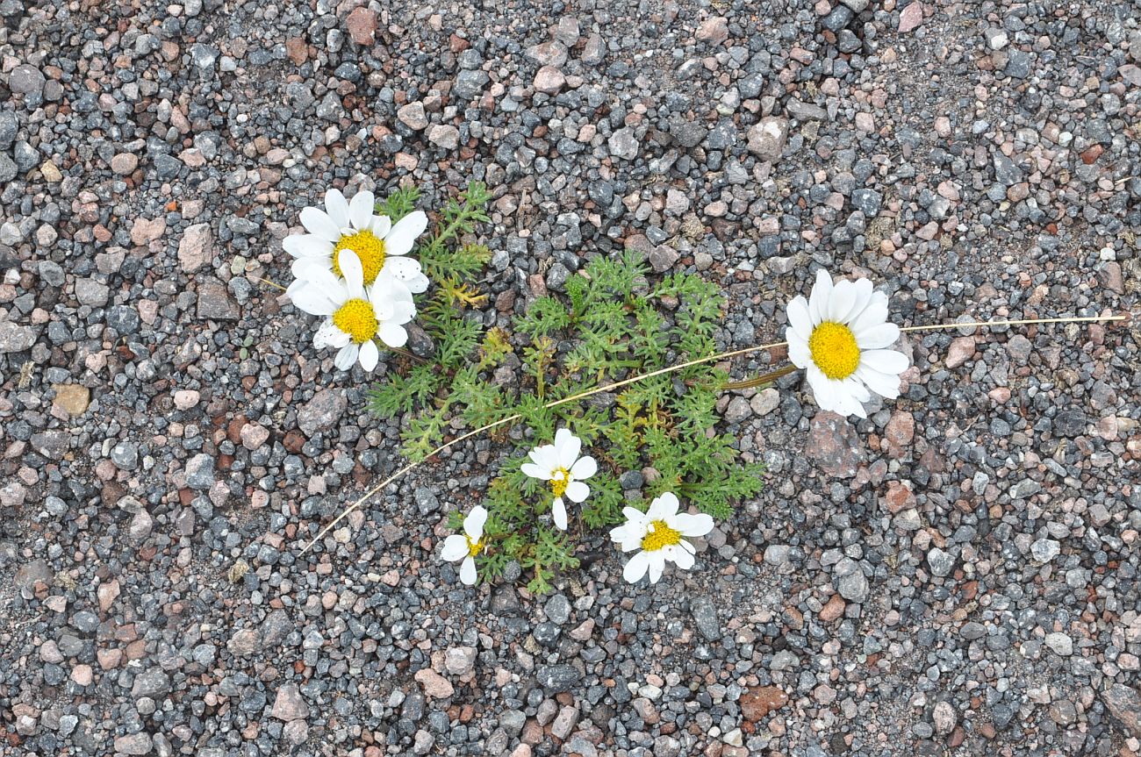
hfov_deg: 18.2
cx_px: 570
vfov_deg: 12.1
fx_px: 3561
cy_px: 378
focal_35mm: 112
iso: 400
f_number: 16
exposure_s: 1/125
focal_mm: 75
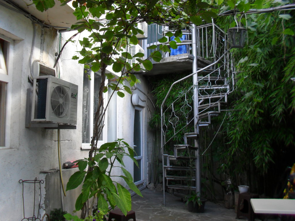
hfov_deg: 52.6
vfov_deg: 40.7
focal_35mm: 35
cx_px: 148
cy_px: 110
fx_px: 298
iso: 100
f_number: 3.2
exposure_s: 1/90
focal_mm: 6.3
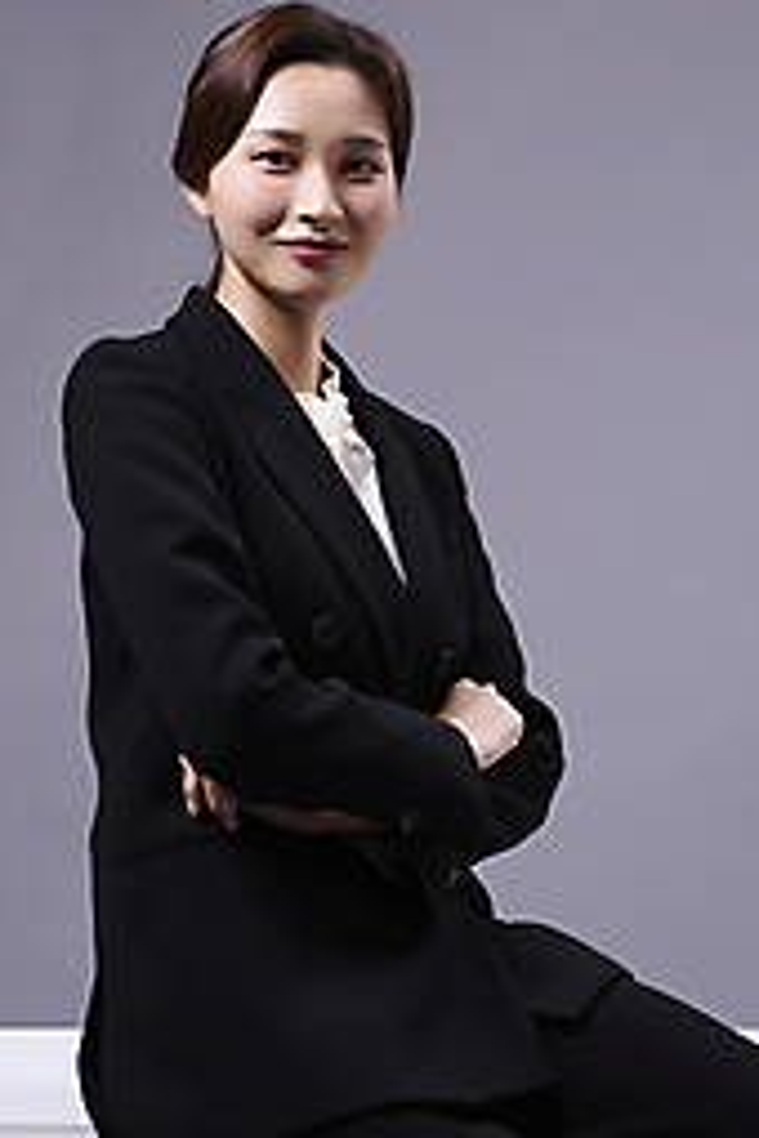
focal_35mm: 110
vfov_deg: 18.6
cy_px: 602
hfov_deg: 12.5
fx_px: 3478
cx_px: 409
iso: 160
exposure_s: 1/125
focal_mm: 70
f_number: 5.6
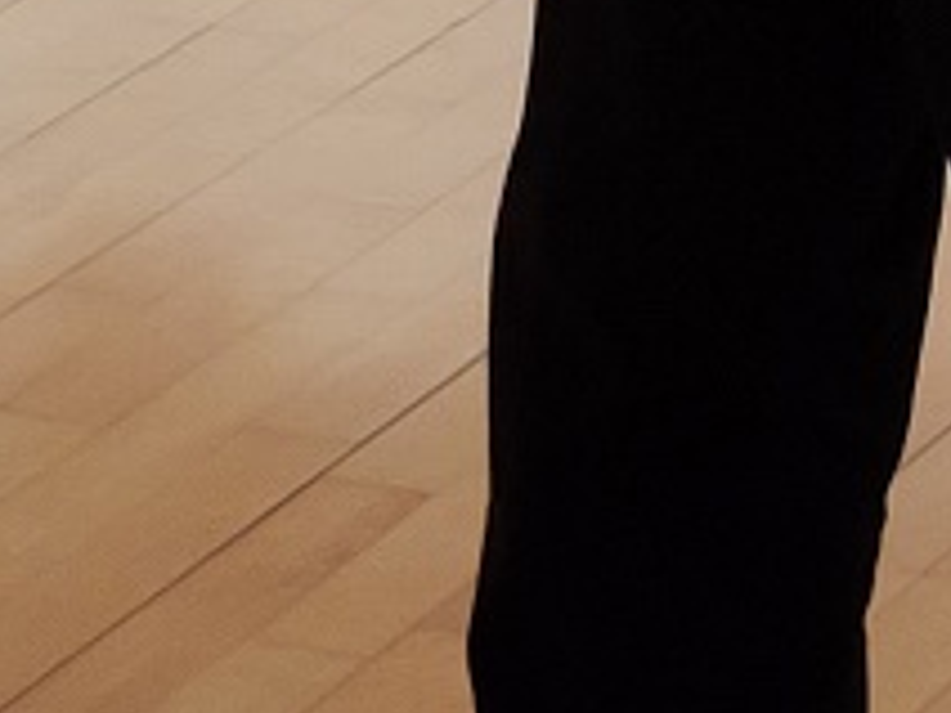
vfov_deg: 7.6
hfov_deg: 11.2
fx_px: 4670
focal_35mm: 170
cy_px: -1484
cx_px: -440
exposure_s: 1/50
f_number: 1.69
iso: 228
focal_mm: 6.72
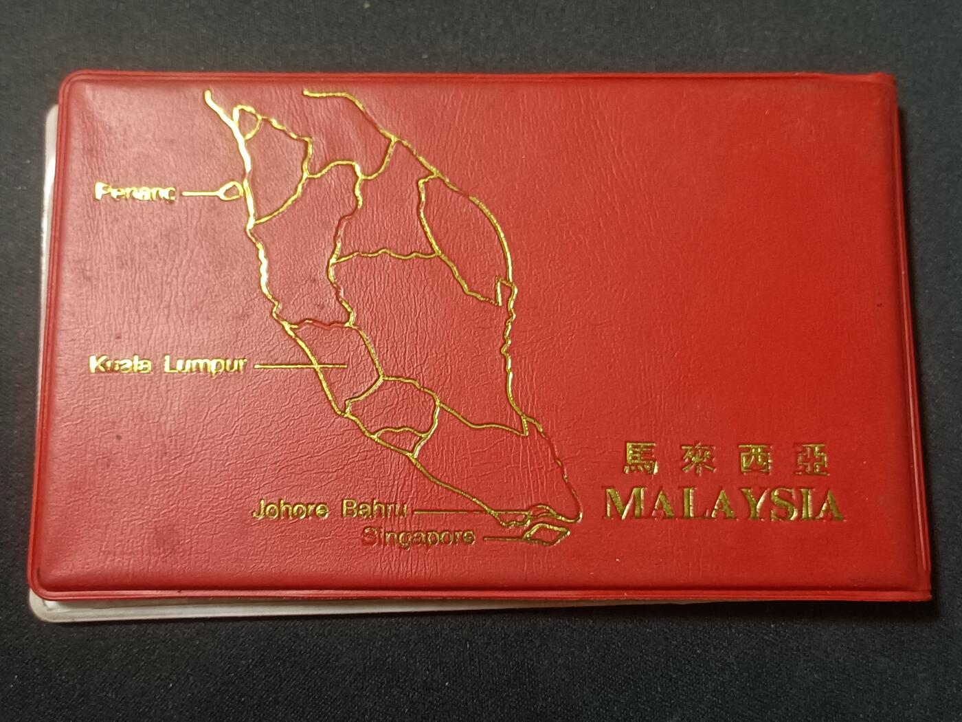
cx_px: 481
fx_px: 1112
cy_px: 361
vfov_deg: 36.0
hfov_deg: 46.8
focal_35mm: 40
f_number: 1.8
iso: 1925
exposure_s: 1/25
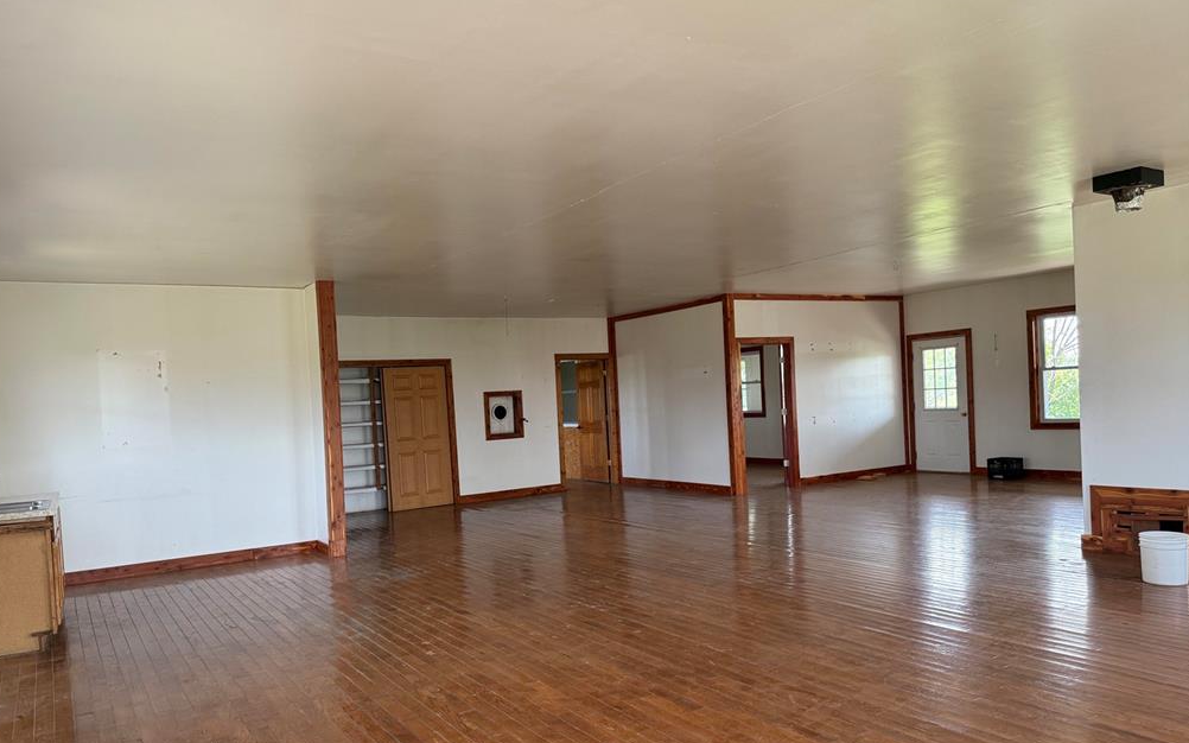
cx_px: 590
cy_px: 426
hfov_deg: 70.4
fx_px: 842
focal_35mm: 26
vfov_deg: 47.4
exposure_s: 1/157
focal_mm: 6.76
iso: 200
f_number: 1.78
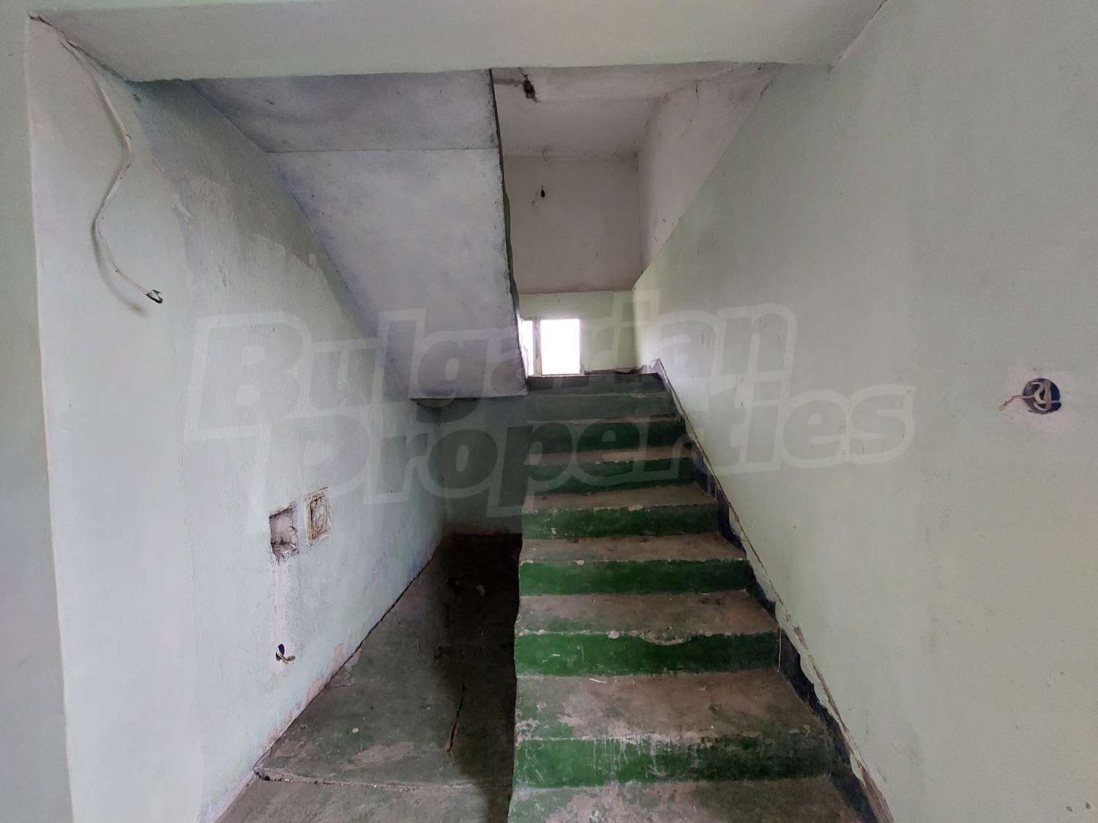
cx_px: 549
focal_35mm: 13
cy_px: 412
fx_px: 412
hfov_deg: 106.2
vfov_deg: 89.9
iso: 400
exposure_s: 1/25
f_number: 2.2
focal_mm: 1.74
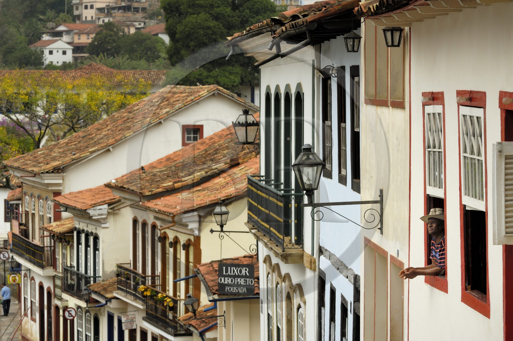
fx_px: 1921
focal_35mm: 135
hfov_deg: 15.2
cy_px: 170
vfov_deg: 10.1
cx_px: 256
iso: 100
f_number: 6.3
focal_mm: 90
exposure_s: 1/90
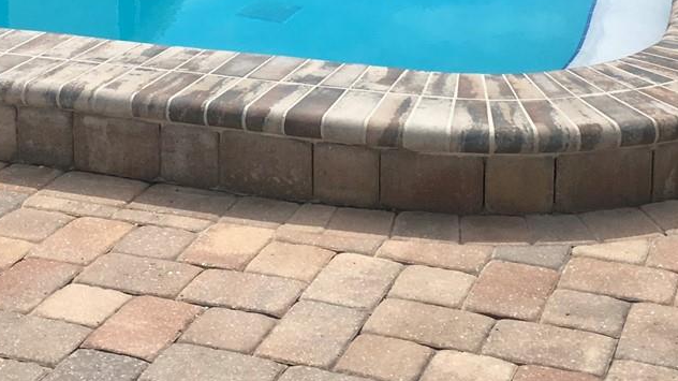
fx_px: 1438
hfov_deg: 26.5
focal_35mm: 80
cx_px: 364
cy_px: -175
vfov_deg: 14.2
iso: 25
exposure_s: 1/2404
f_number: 2.2
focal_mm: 4.15
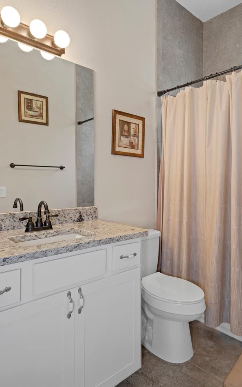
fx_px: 232
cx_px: 138
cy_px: 186
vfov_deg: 79.6
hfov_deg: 54.9
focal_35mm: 22
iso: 320
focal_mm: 19
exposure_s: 1/2.5
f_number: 8
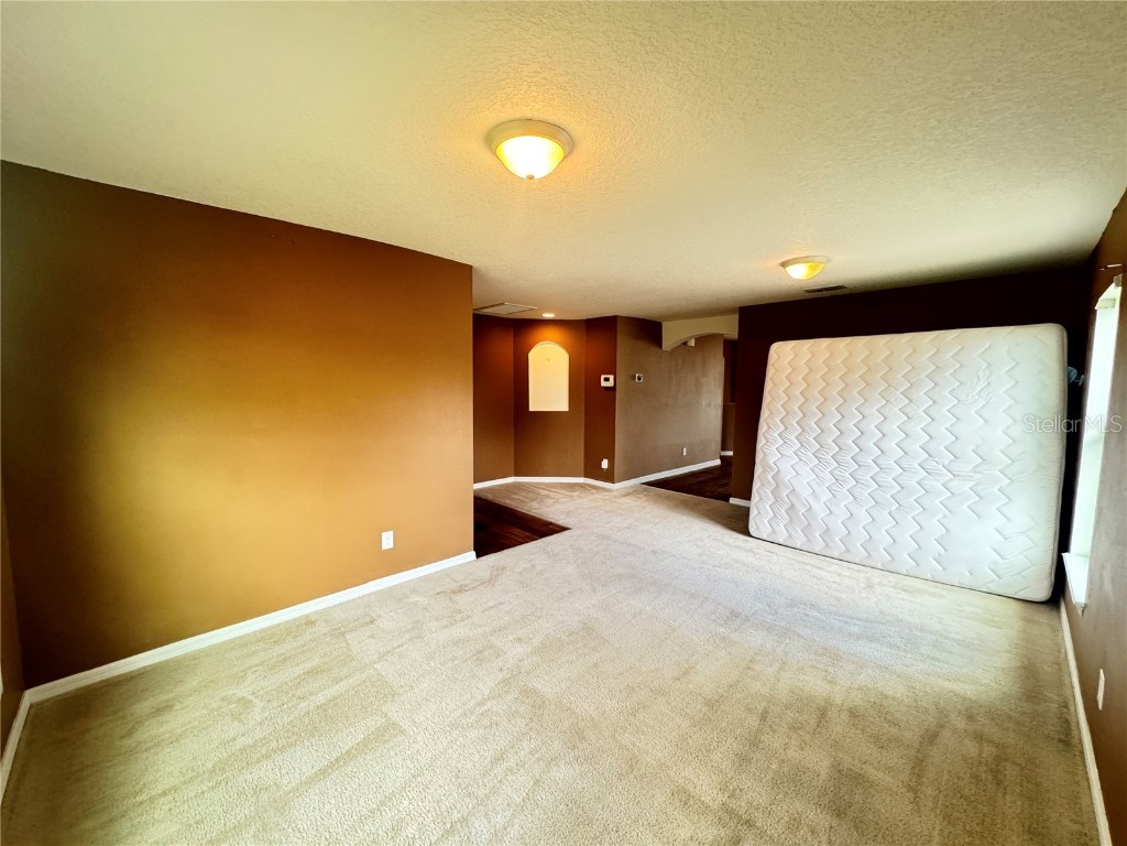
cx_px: 564
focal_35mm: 14
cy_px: 423
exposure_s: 1/60
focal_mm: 2.22
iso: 320
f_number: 2.2
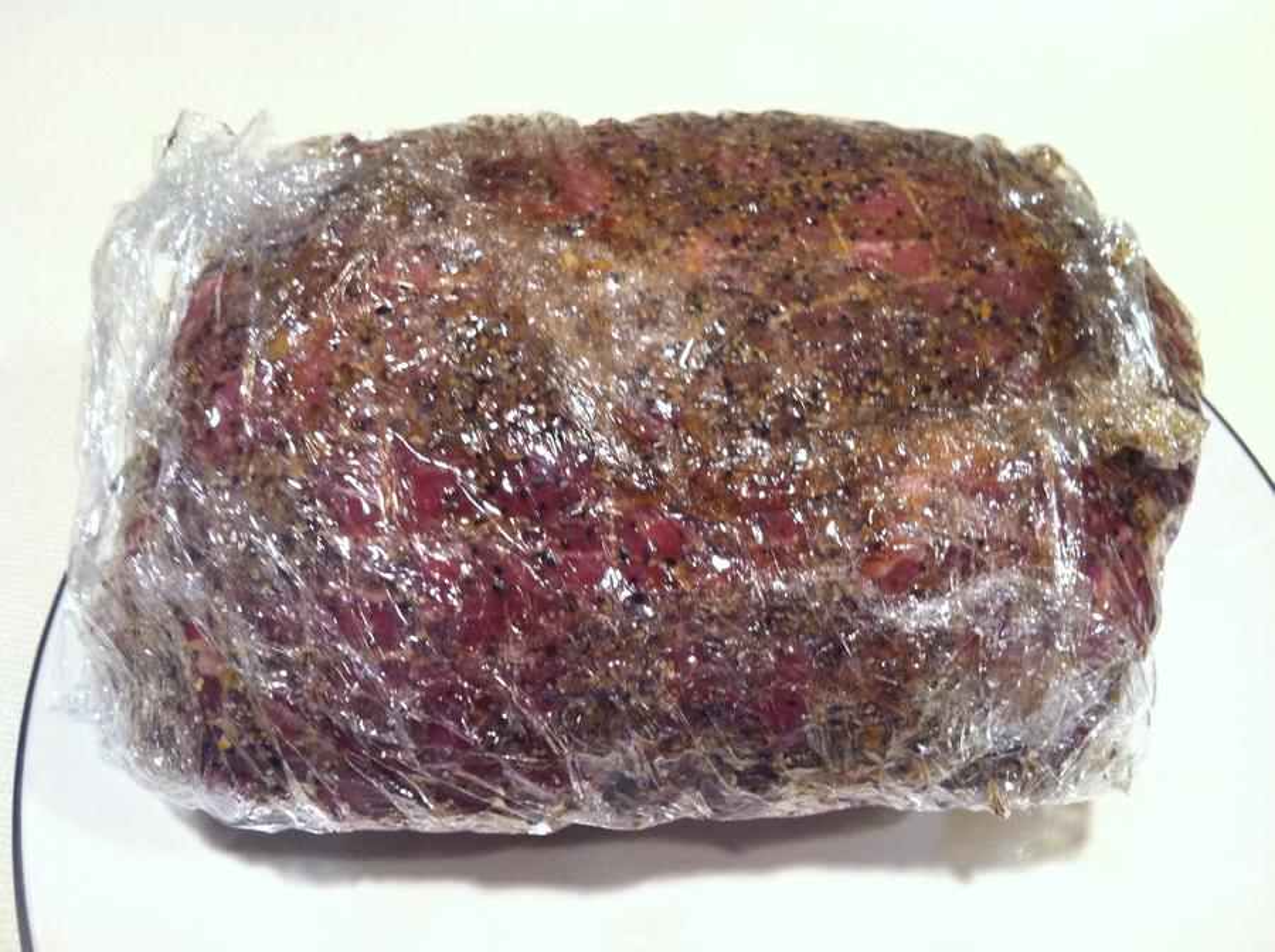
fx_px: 1287
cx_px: 638
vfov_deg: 40.6
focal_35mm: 35
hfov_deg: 52.7
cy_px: 476
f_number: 2.8
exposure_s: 1/15
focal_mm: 3.85
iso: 250
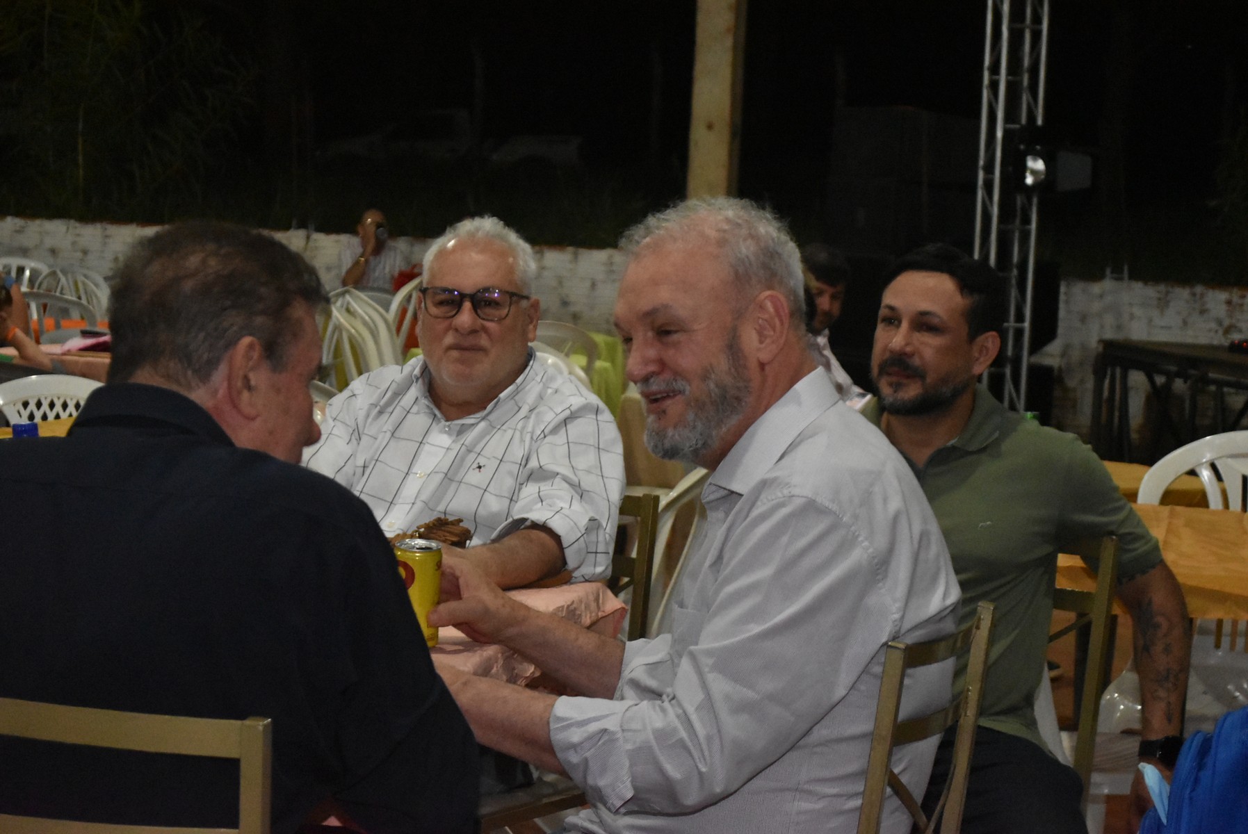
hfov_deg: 24.6
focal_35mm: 82
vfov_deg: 16.6
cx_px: 624
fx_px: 2862
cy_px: 417
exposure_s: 1/80
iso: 6400
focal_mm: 55
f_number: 5.6
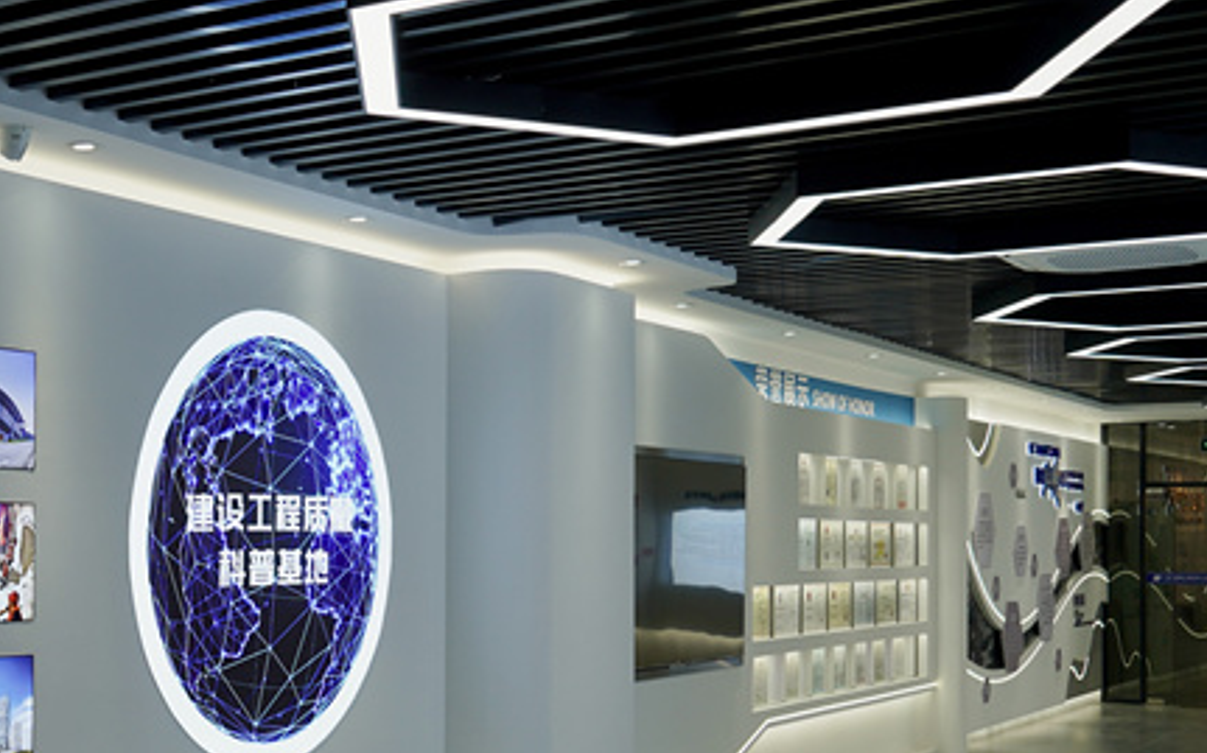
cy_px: 516
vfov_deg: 24.2
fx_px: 1743
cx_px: 176
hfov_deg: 36.4
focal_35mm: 53
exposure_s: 1/160
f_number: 4
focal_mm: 28
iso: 125
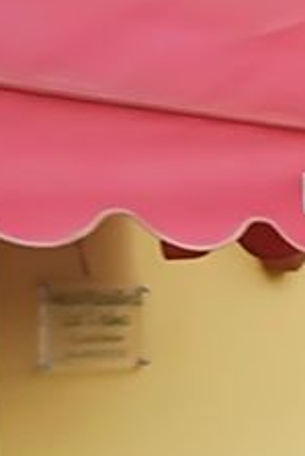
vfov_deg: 20.9
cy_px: 309
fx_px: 1231
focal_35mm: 97
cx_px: 708
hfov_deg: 11.8
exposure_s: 1/350
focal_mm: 3.83
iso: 50
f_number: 2.2
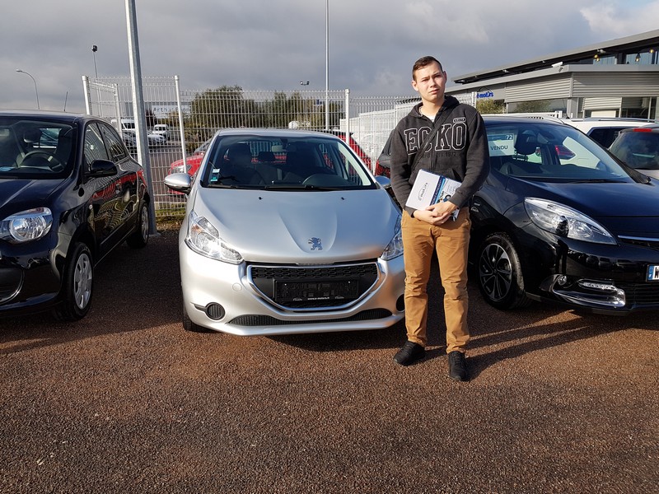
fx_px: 495
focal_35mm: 26
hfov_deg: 67.3
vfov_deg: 53.1
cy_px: 247
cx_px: 330
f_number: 1.7
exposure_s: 1/1692
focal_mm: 4.2
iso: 40
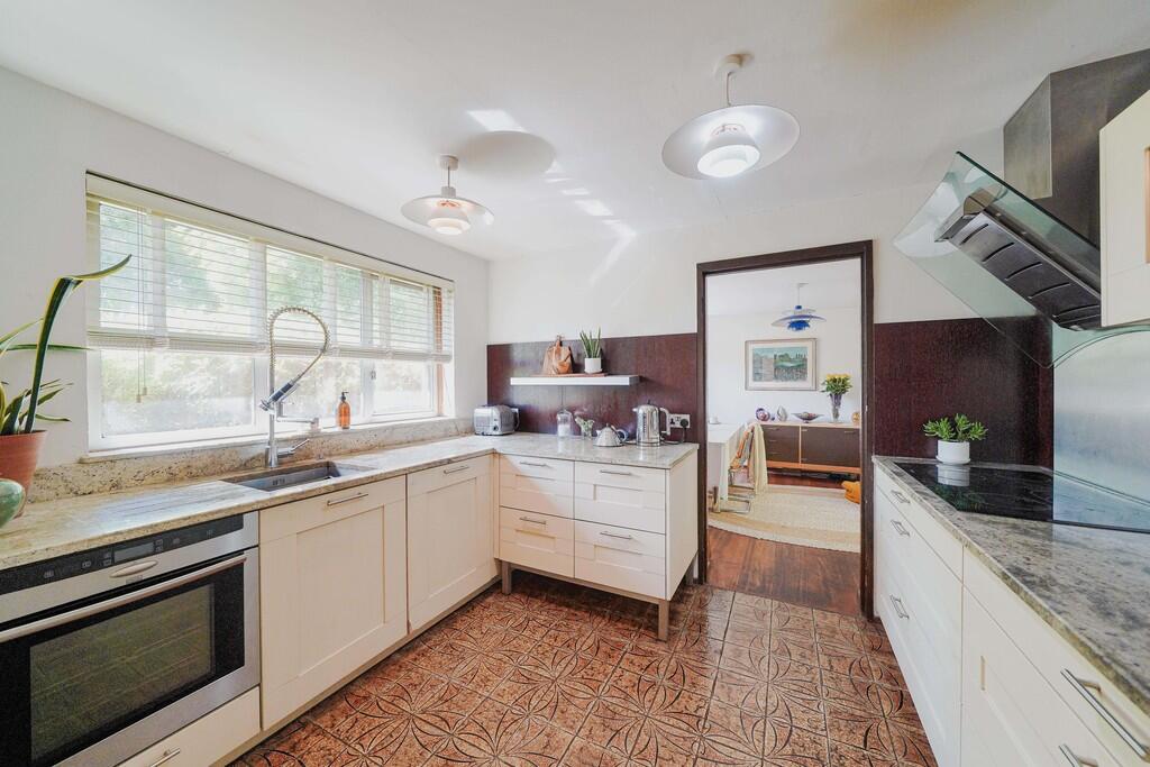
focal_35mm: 13
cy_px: 384
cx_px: 575
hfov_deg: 108.3
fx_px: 415
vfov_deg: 85.4
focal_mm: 13
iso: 500
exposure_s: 1/60
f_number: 5.6
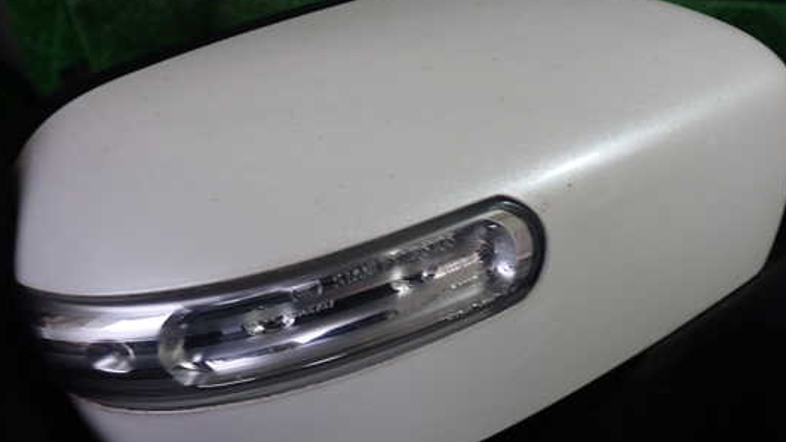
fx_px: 771
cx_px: 392
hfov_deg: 54.0
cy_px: 205
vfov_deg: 32.0
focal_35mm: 37
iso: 200
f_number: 2.3
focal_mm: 5.4
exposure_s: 1/50
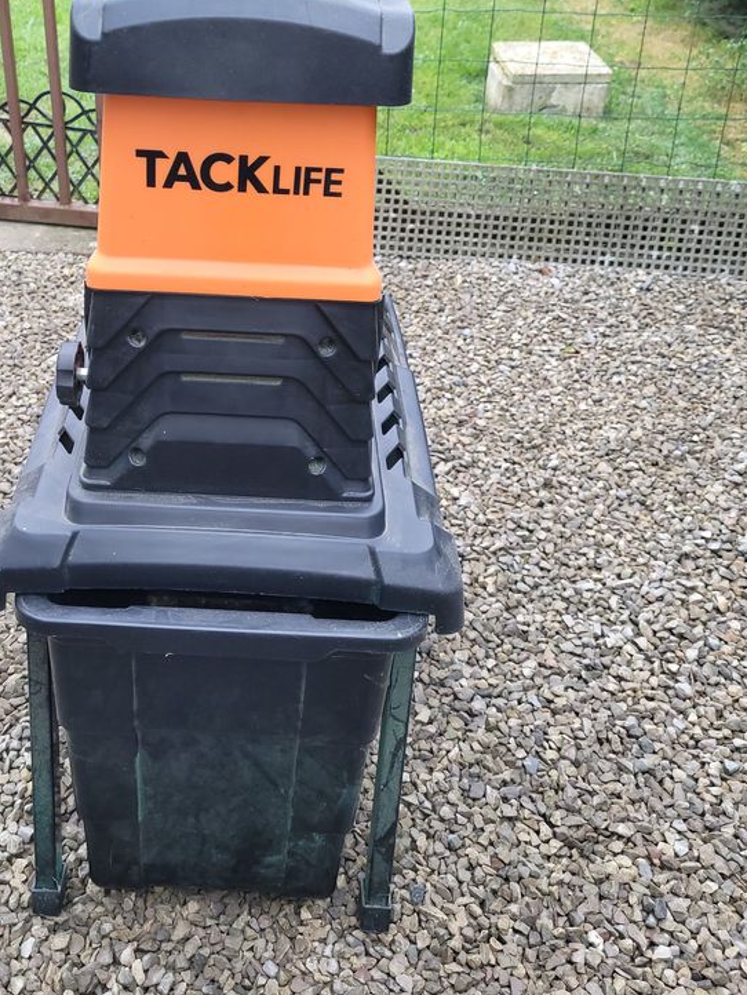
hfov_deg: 39.1
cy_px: 393
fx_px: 1035
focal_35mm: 36
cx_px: 237
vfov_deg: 51.0
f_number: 1.8
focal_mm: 5.4
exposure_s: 1/100
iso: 80
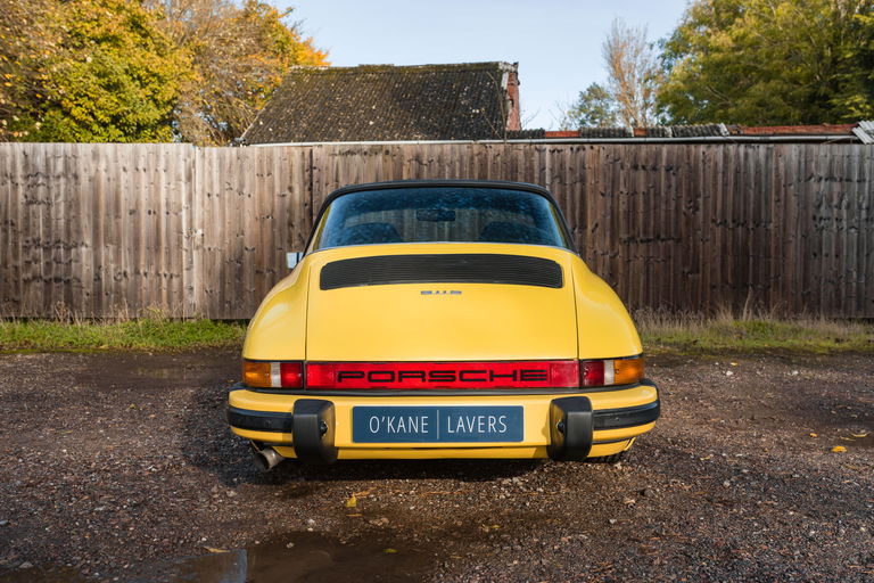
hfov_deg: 54.4
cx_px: 437
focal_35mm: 35
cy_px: 292
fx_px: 850
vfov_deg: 37.9
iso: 200
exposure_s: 1/200
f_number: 7.1
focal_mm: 35
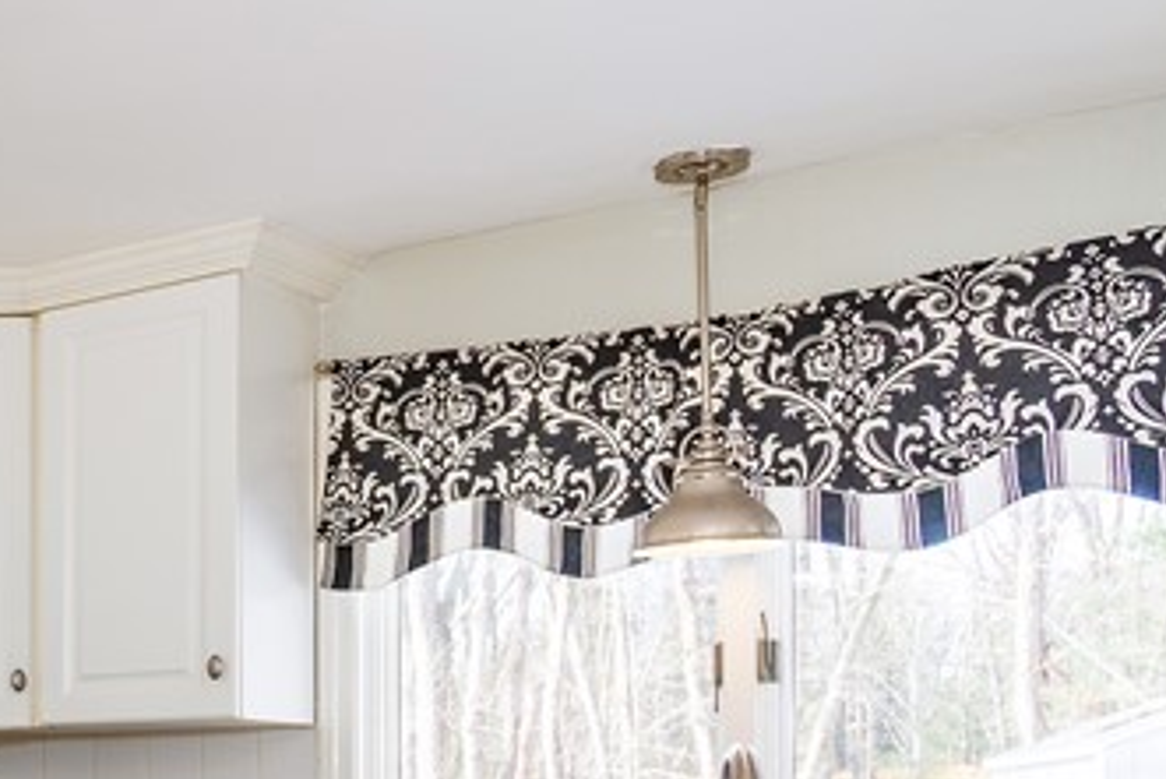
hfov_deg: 26.0
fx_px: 1912
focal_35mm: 59
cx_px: -535
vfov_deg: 22.0
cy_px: 821
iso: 100
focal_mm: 18
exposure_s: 1/20
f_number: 6.3
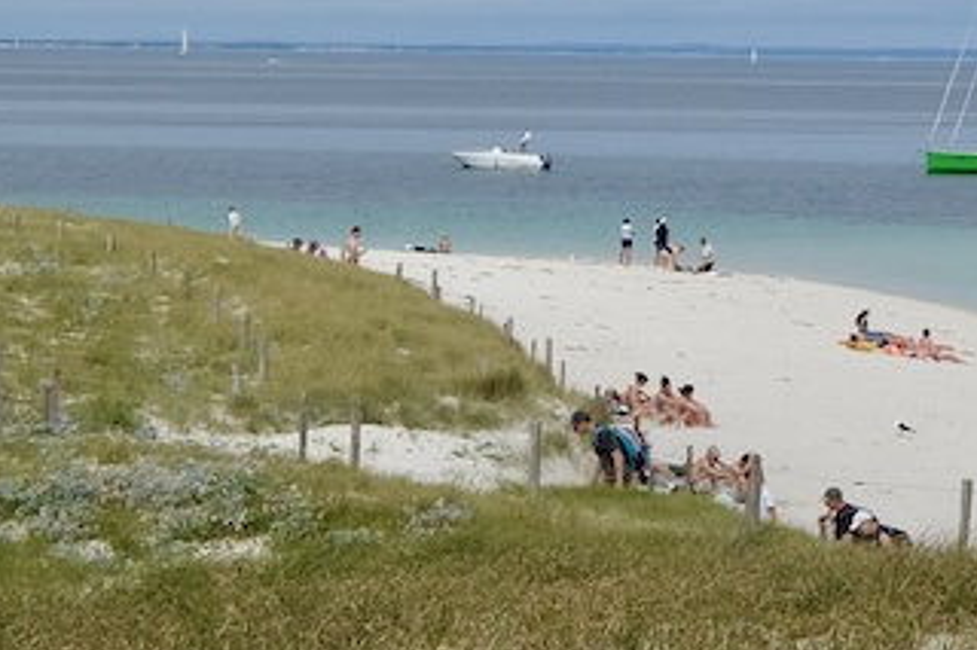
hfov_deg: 14.9
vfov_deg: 10.1
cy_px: 128
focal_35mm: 135
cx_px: 989
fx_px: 3662
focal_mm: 24
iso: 200
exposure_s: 1/400
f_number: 13
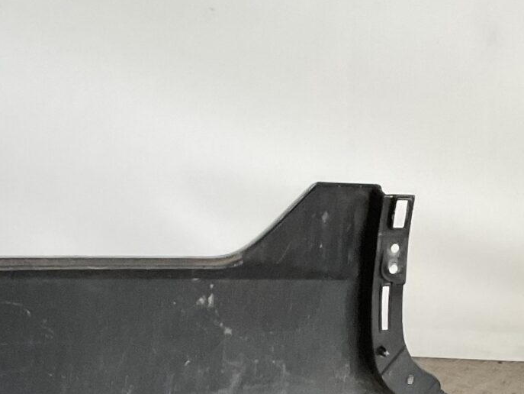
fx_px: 1636
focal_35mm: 108
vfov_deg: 12.8
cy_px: 633
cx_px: 231
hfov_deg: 18.2
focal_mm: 3
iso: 125
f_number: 1.8
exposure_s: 1/50
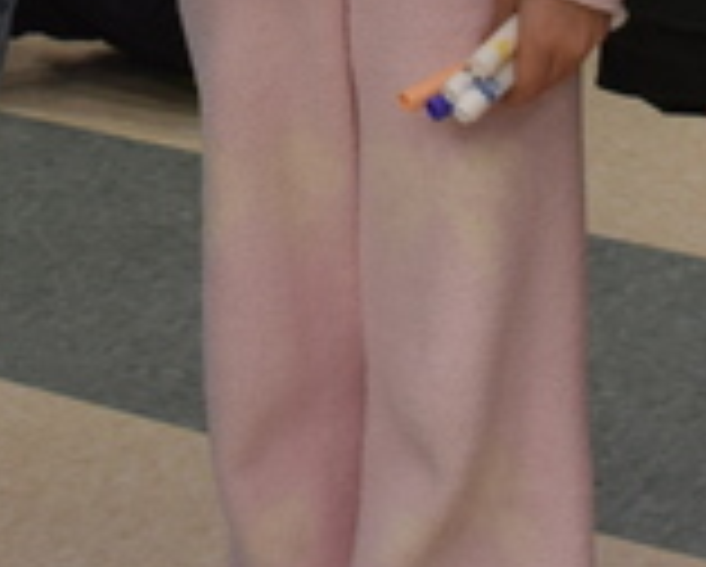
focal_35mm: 202
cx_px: 13
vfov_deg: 7.1
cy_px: -898
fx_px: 4226
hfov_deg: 9.5
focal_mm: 22
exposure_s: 1/80
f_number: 4
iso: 400
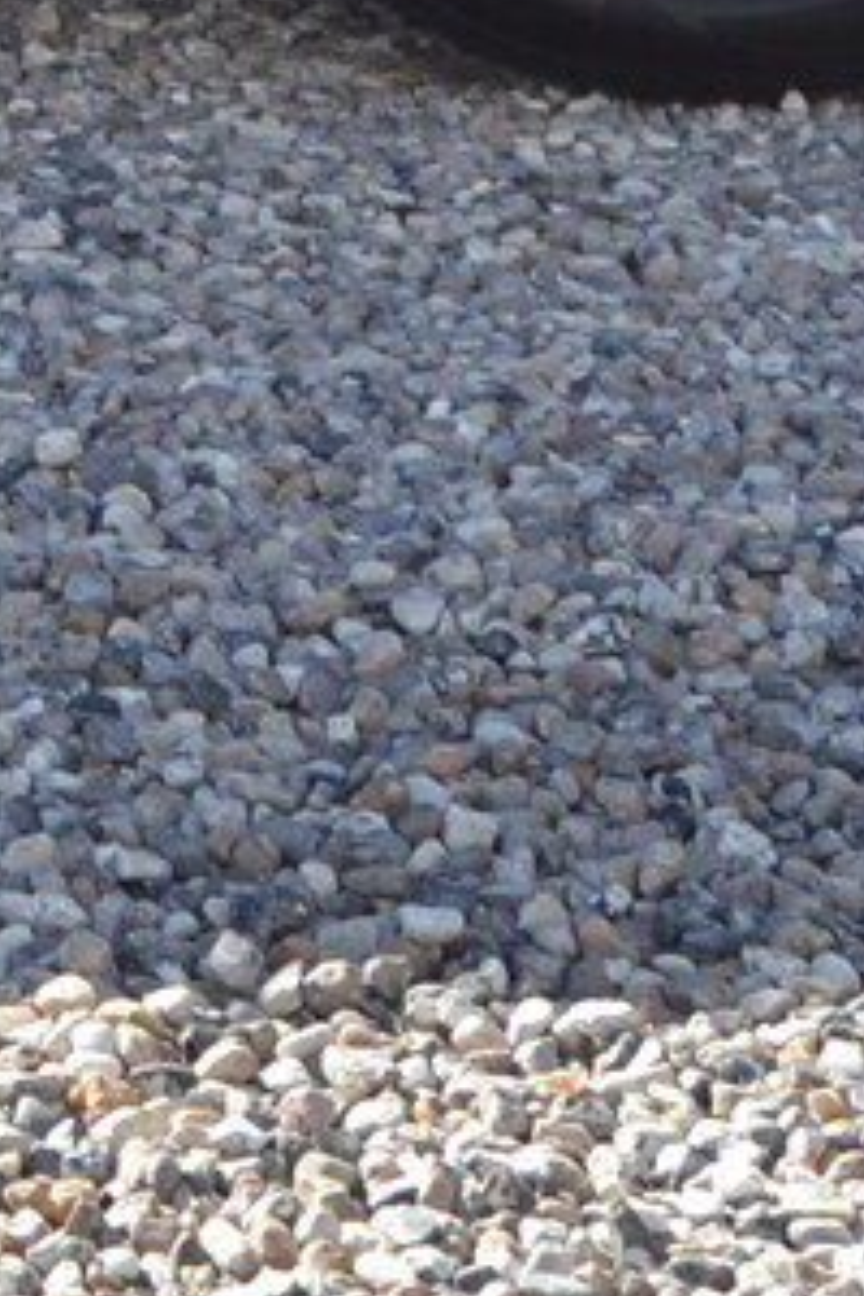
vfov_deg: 9.2
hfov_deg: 6.1
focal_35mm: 211
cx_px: -1469
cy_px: -1244
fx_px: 7595
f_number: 7.1
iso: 100
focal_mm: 22
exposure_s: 1/200
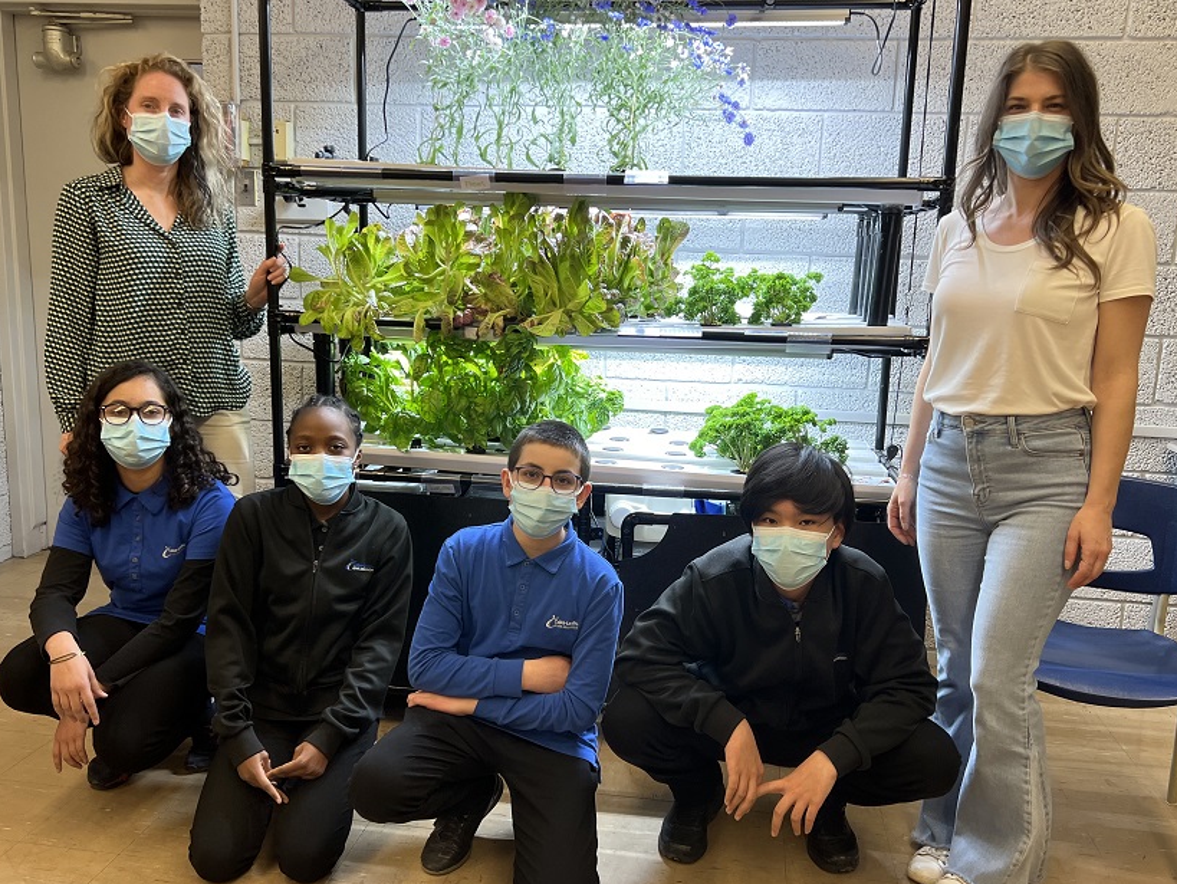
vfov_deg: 45.4
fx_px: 1055
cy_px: 475
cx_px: 577
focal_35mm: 31
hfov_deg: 58.3
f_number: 1.5
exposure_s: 1/120
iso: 100
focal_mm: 5.7
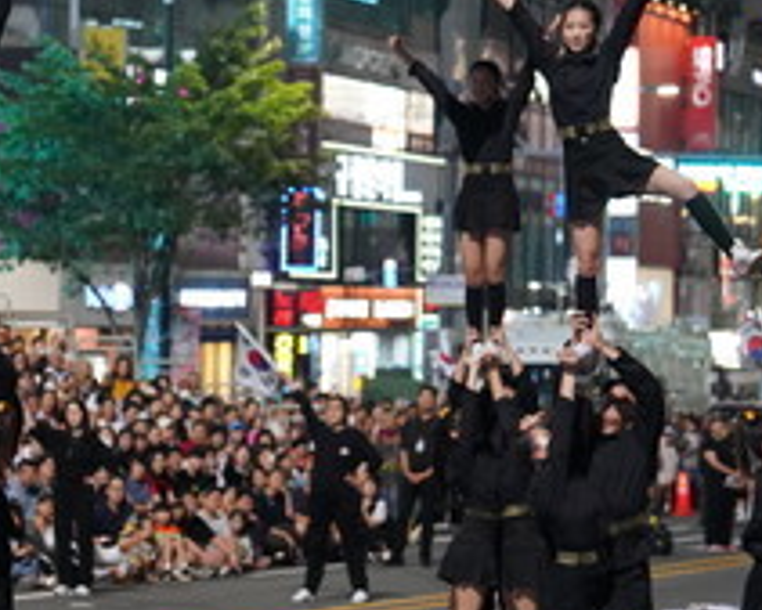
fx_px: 4219
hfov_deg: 10.3
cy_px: 171
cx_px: 260
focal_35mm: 187
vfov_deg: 8.3
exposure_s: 1/200
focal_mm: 70
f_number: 3.2
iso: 3200
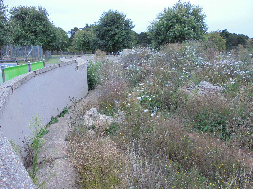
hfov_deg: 67.3
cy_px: 94
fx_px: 190
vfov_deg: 53.1
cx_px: 126
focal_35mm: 26
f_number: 3.5
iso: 100
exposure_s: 1/100
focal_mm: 4.6
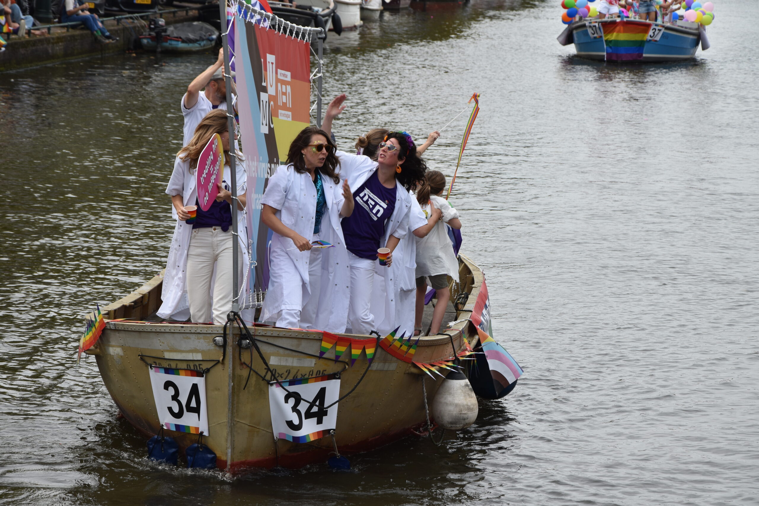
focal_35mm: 138
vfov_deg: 9.9
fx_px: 2909
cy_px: 253
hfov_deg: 14.9
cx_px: 380
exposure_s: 1/320
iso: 200
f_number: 9
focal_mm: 92
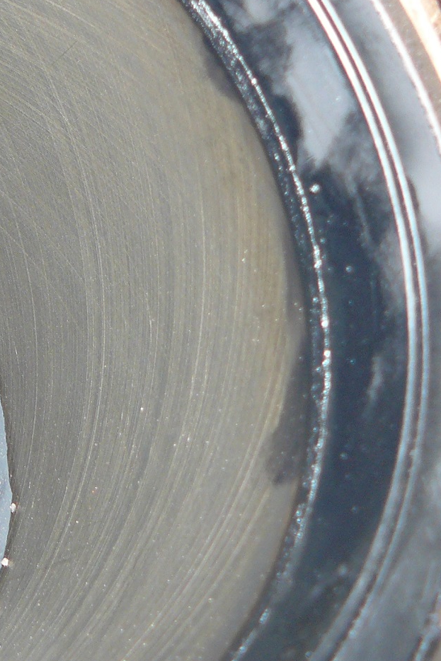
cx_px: -212
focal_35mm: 80
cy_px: 228
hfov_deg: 15.7
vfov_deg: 25.3
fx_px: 1470
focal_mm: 6
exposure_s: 1/30
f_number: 2.8
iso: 100
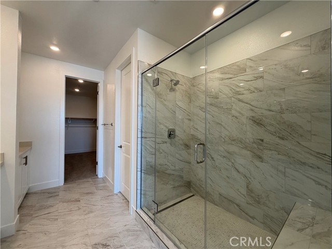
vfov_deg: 85.7
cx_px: 166
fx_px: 134
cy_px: 124
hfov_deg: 102.1
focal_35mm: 14
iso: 125
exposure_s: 1/120
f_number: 2.2
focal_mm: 2.22
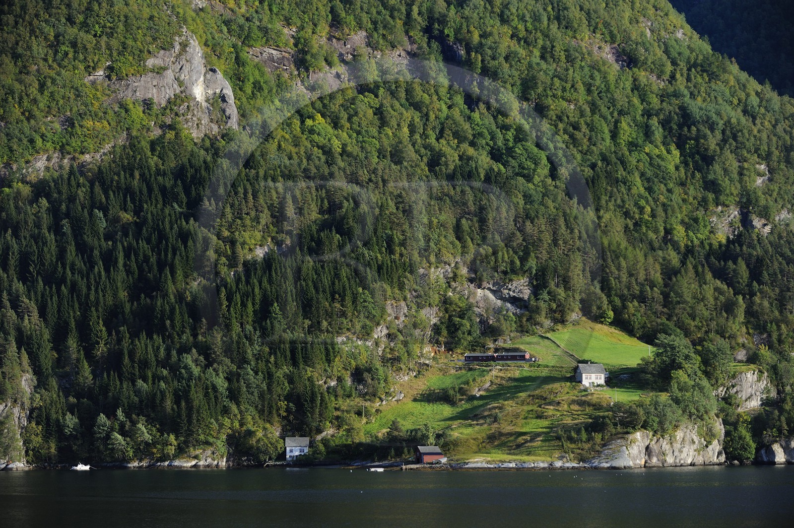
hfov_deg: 20.0
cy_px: 264
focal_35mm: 102
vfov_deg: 13.4
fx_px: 2248
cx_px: 397
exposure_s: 1/400
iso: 200
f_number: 5
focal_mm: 102
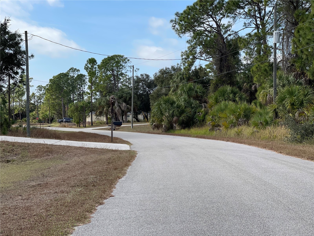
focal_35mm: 64
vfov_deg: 22.9
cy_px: 118
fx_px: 581
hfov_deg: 30.3
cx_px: 157
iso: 32
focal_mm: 7.5
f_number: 2.2
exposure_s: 1/1119
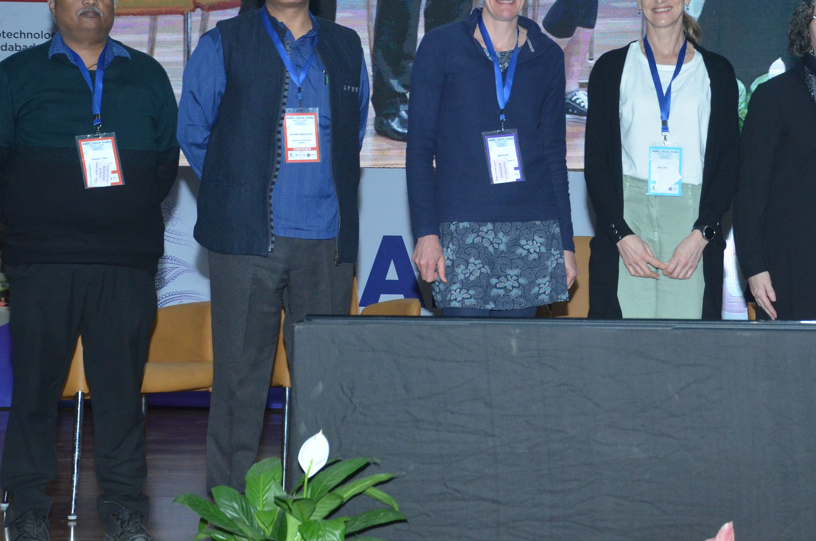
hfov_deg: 21.9
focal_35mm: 93
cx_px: 533
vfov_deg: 14.6
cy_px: 216
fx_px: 2104
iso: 1600
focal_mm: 40
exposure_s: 1/200
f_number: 5.6
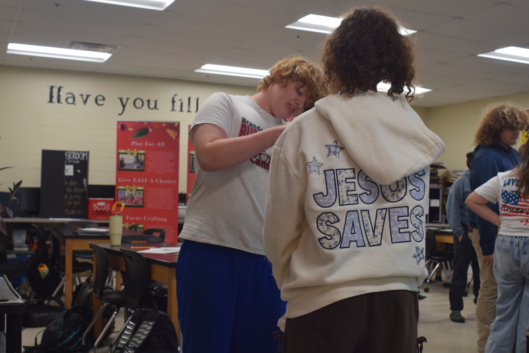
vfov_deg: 29.2
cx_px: 308
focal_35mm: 46
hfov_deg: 42.6
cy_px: 204
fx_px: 676
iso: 560
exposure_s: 1/60
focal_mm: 24
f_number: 4
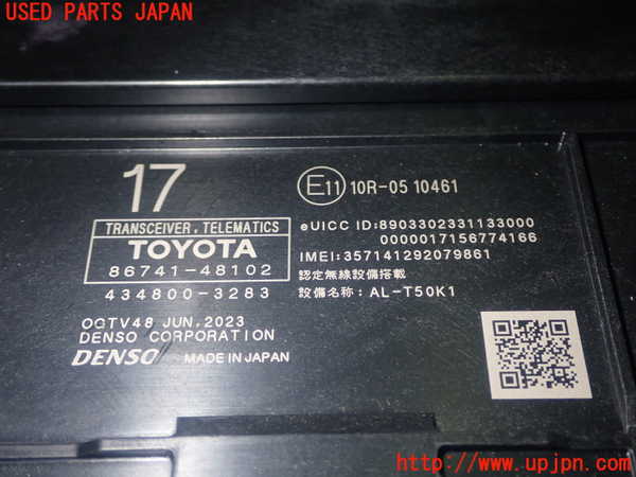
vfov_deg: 30.9
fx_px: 864
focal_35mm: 47
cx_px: 318
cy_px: 238
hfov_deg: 40.4
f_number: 9
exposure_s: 1/50
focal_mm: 8.4
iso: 250
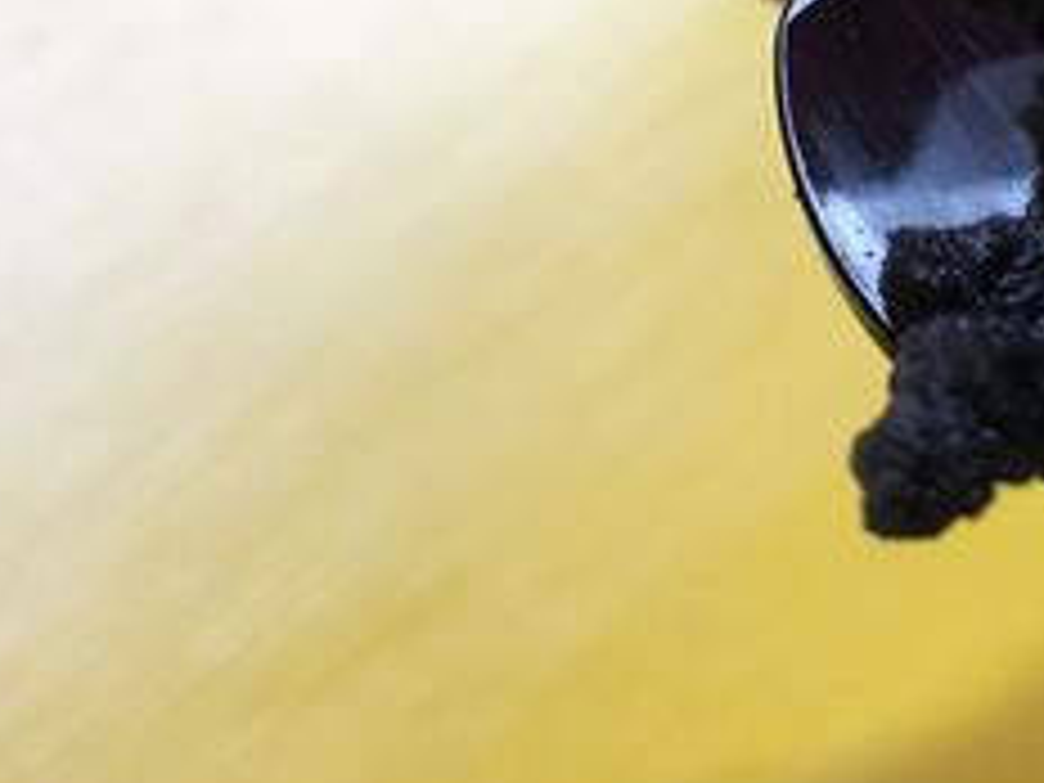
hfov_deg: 18.9
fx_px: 3016
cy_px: -104
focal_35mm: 100
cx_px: 1116
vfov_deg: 14.4
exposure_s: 1/120
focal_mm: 4.15
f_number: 2.2
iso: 25
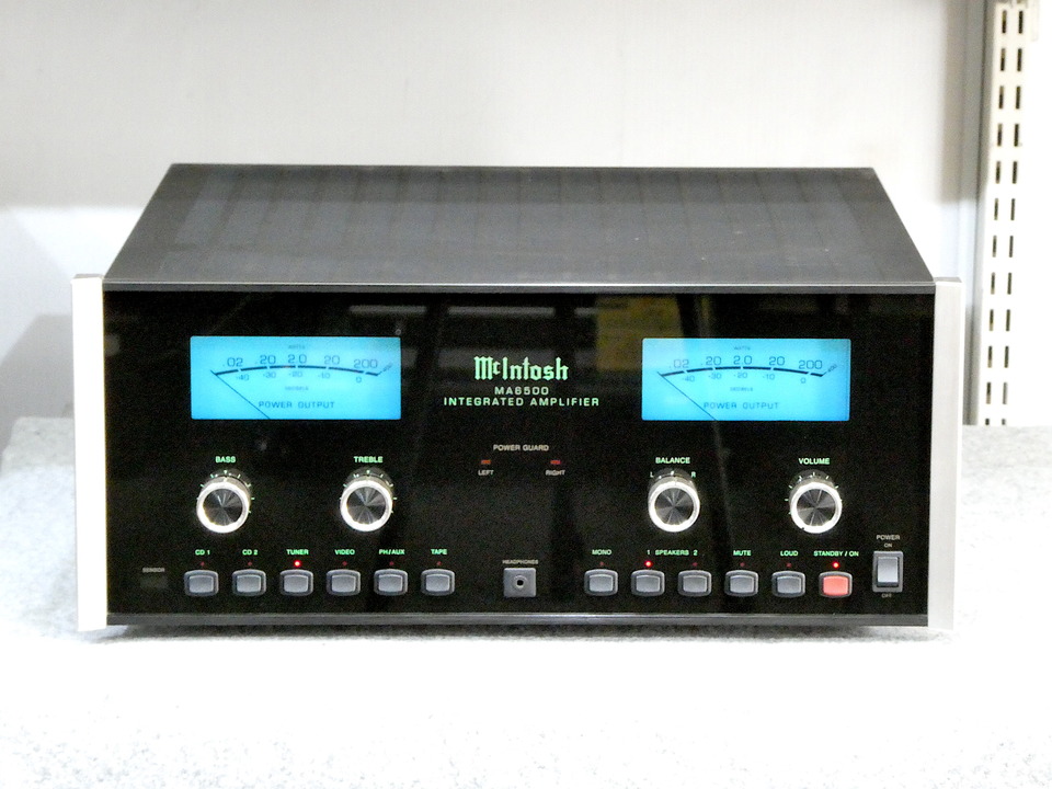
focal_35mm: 124
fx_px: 3768
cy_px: 394
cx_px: 526
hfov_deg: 15.9
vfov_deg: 12.0
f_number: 5.2
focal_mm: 22.3
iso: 1600
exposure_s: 1/25
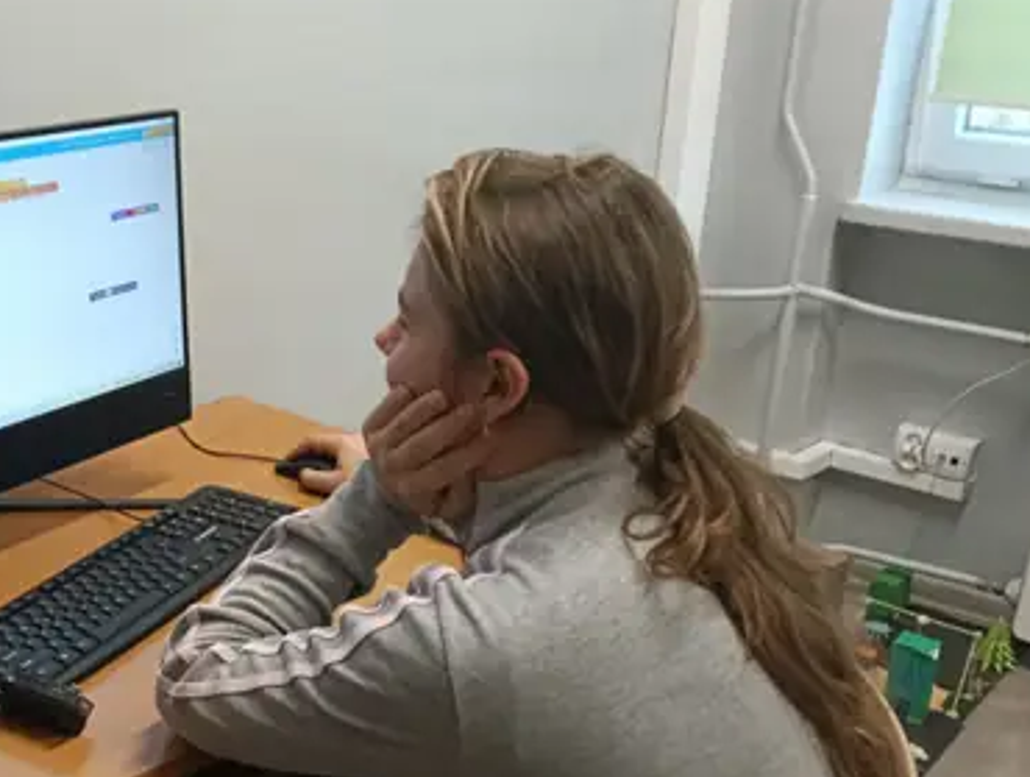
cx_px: 253
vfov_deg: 34.2
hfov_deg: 43.2
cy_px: 496
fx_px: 1252
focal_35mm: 42
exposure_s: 1/33.3
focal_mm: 3.98
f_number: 1.8
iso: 200
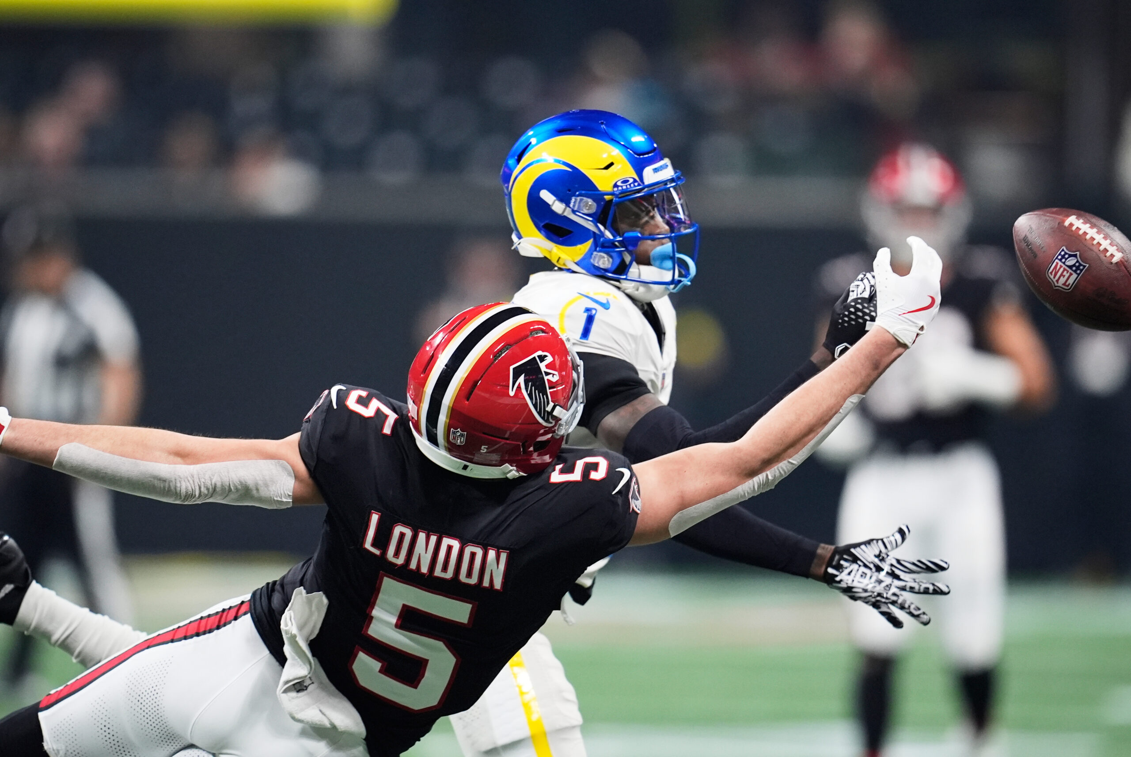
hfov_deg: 3.4
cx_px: 566
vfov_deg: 2.3
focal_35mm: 600
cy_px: 378
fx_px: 18867
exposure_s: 1/2000
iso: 2000
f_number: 2.8
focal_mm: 400
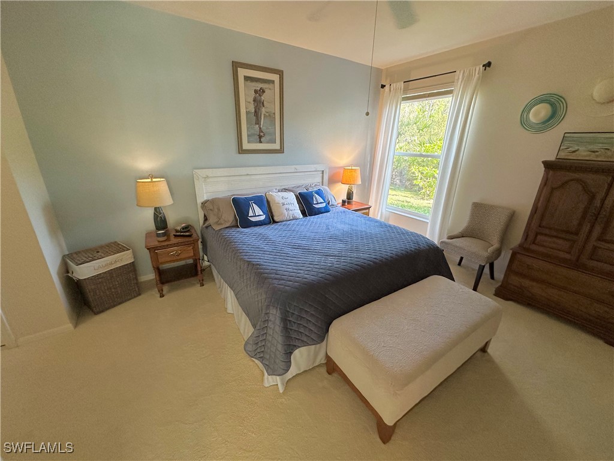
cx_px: 307
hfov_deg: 102.1
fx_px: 248
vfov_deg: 85.7
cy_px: 230
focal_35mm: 14
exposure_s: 1/120
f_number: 2.2
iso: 160
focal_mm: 2.22
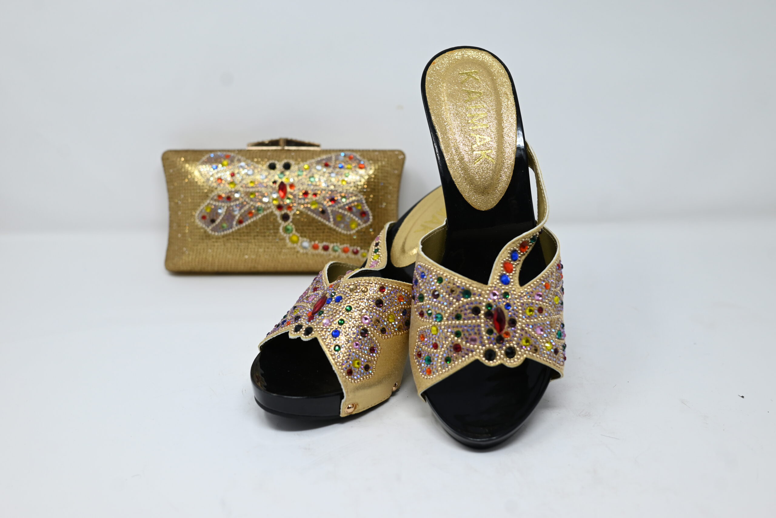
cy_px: 259
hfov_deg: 48.4
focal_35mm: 40
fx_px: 863
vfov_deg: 33.4
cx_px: 388
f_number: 4.5
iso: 400
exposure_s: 1/250
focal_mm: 40
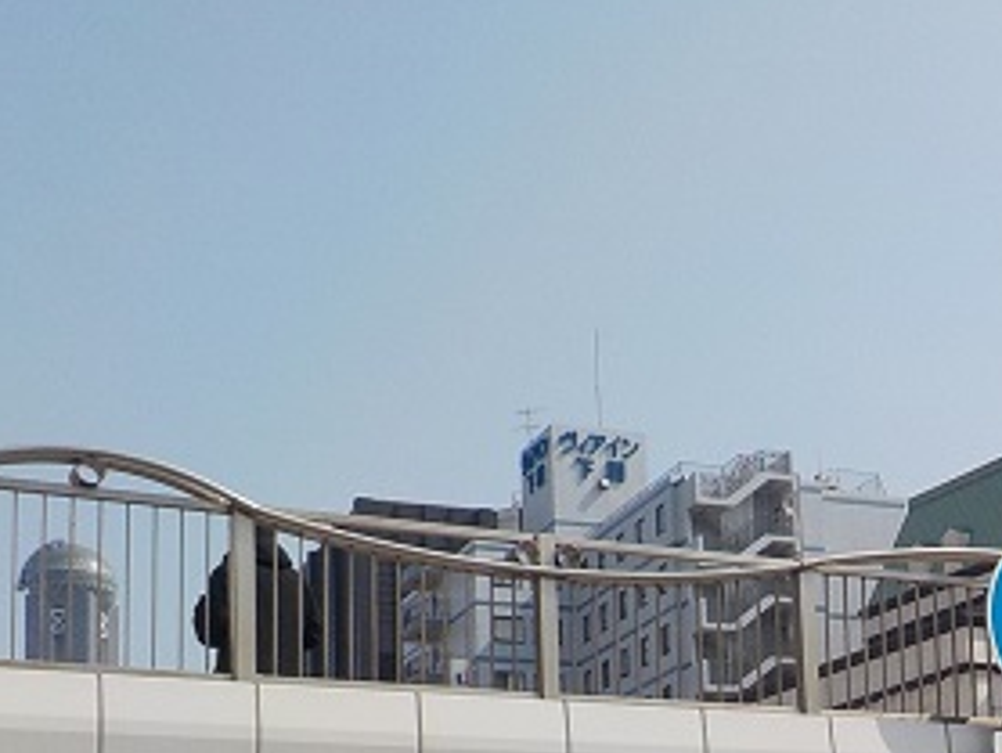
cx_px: 941
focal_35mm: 69
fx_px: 1999
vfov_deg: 20.4
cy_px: 818
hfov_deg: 27.0
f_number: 3.3
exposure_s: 1/1600
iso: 125
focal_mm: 4.1
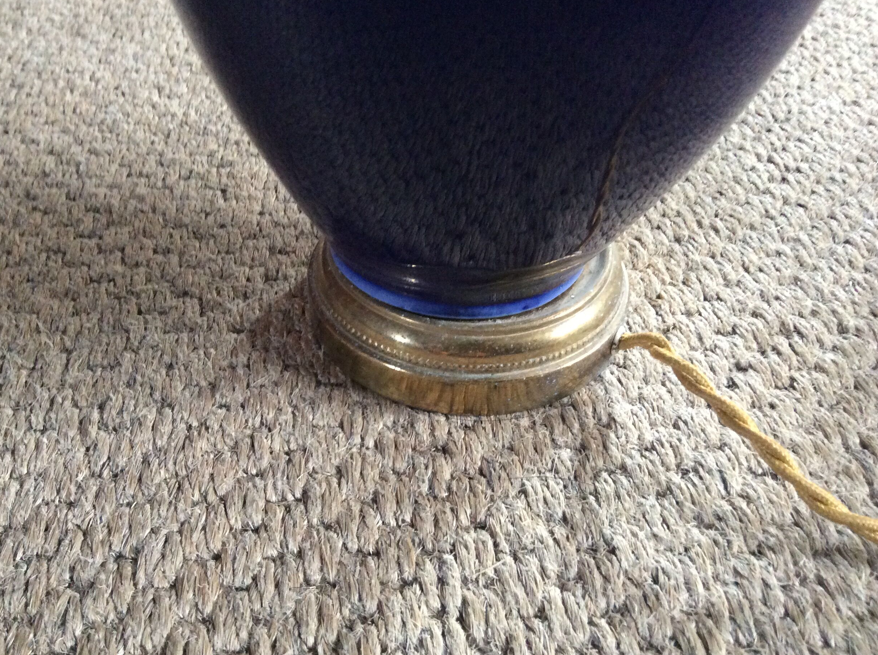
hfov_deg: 54.0
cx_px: 418
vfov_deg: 41.7
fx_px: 861
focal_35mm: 34
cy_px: 317
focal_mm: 3.3
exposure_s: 1/25
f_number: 2.4
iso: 250
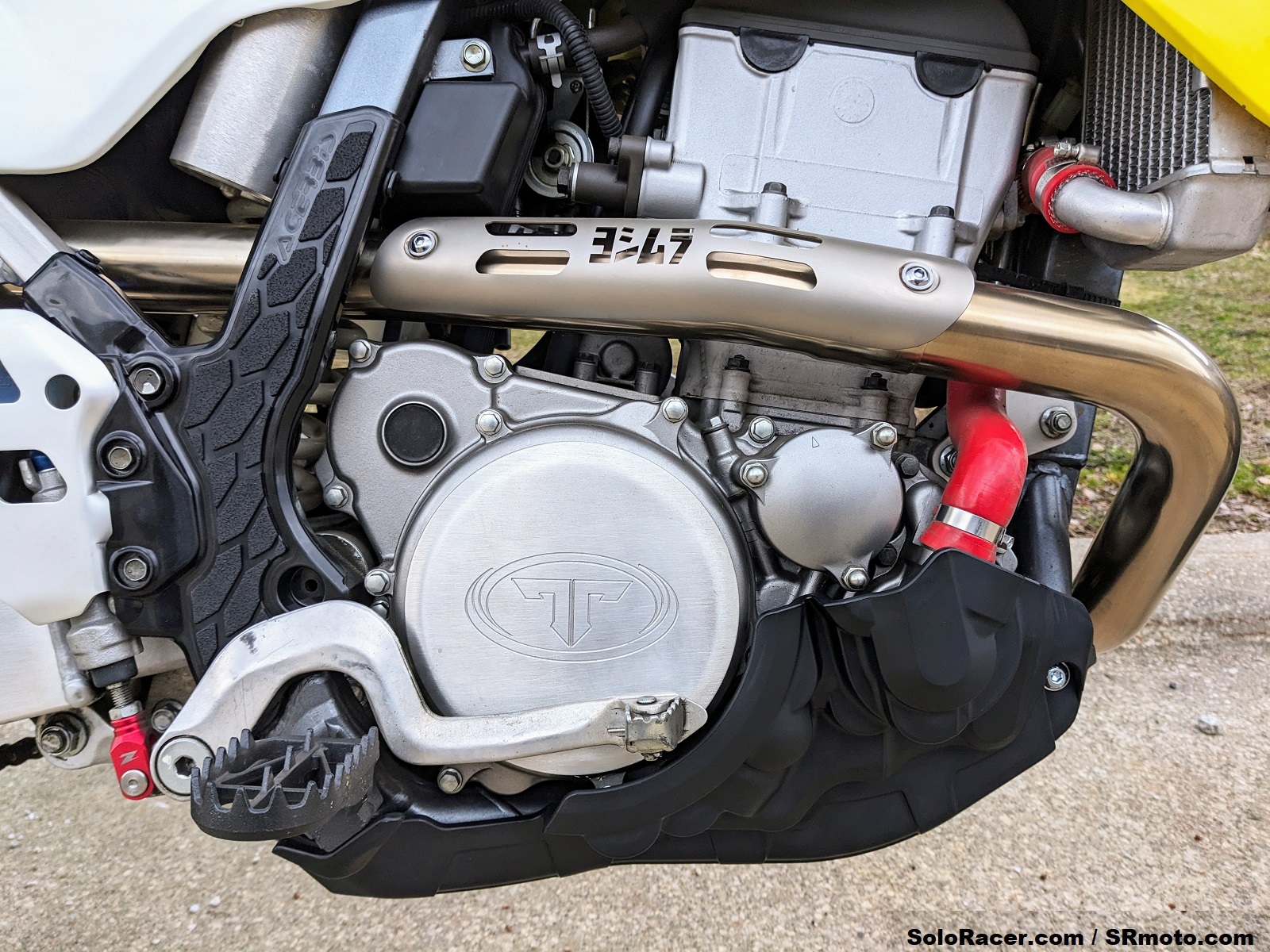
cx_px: 635
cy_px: 476
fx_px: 991
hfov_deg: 65.3
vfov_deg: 51.4
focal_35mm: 27
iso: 48
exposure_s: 1/70.7
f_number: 1.73
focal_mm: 4.38
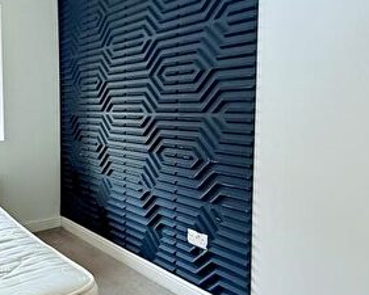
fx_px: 371
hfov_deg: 50.6
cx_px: 91
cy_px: 132
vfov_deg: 43.3
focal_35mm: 34
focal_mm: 2.22
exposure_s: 1/99
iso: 250
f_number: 2.2
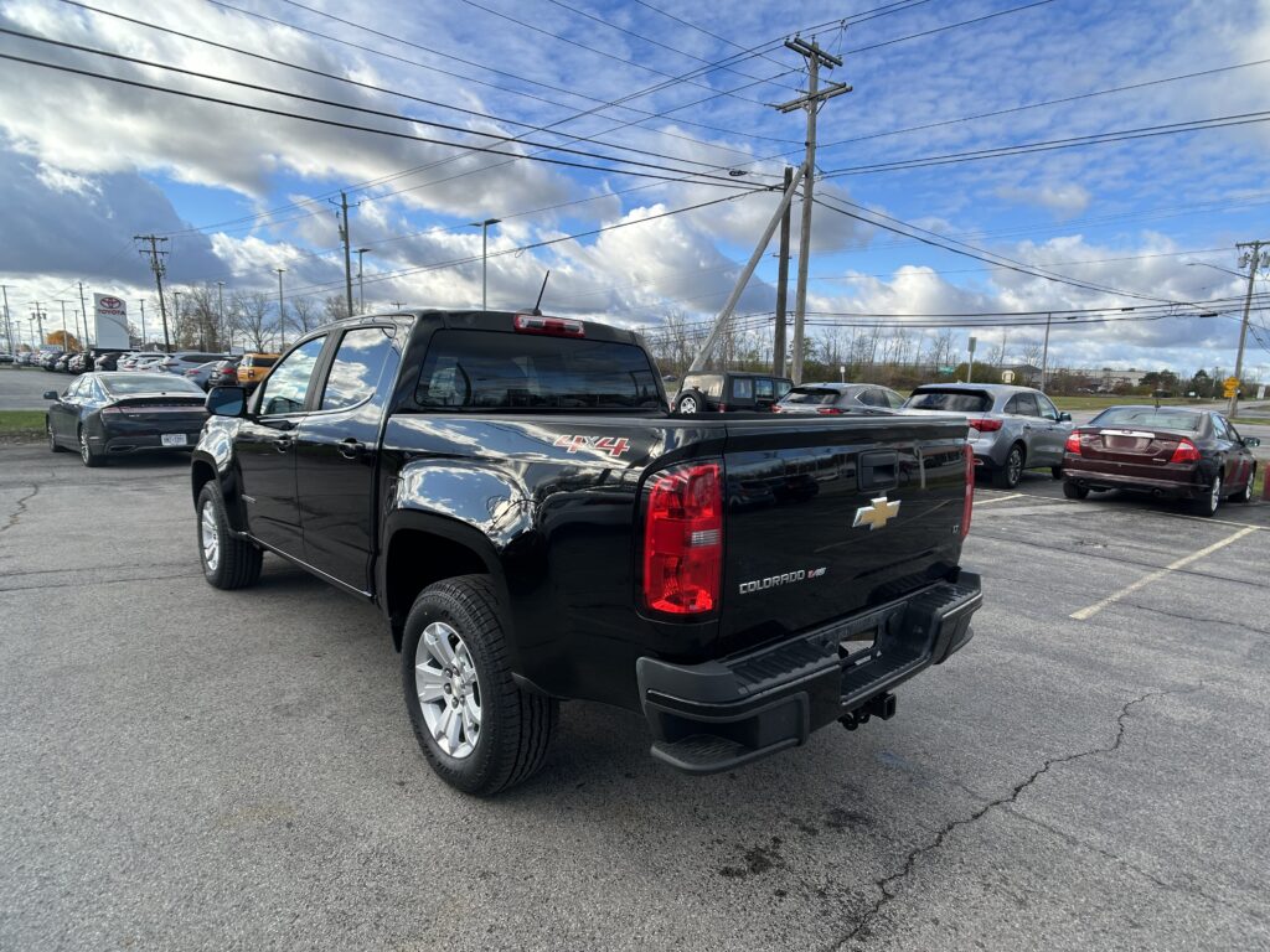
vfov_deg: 53.1
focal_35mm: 26
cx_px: 635
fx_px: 954
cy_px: 476
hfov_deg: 67.3
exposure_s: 1/2083
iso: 50
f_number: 1.5
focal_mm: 5.7
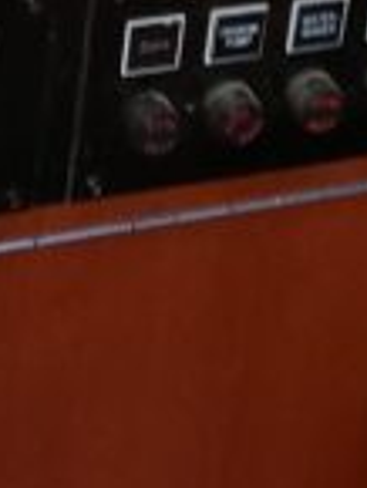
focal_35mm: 183
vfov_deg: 10.2
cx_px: -290
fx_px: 2583
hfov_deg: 7.9
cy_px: -411
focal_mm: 4.3
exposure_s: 1/15
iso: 125
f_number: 1.5
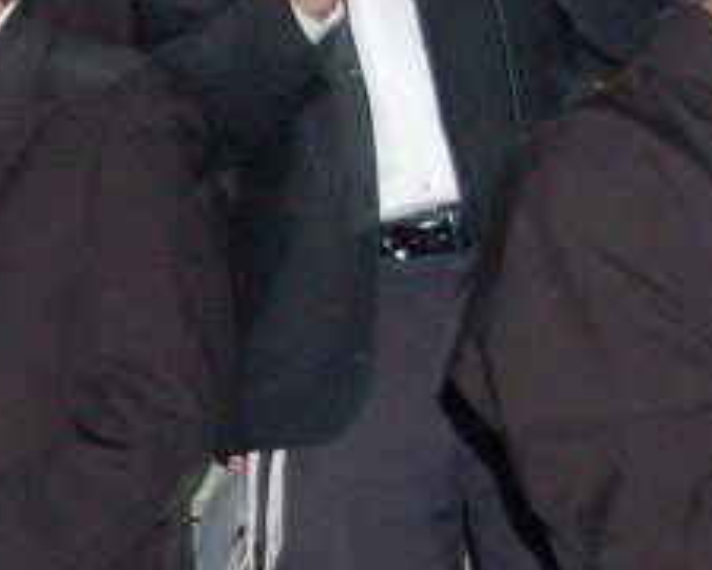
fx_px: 4090
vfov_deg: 7.9
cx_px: -797
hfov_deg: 9.2
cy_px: 82
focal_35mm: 194
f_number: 5
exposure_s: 1/60
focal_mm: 31
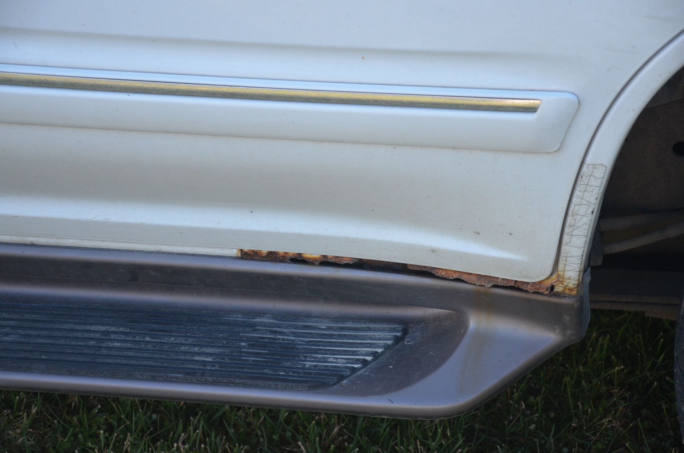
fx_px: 2133
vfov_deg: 12.1
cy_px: 226
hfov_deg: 18.2
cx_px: 342
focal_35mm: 112
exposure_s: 1/125
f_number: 5.3
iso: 900
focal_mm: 75
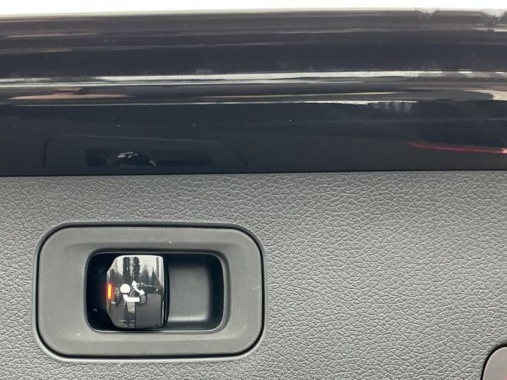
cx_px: 188
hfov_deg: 42.6
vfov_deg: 32.5
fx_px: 644
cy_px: 265
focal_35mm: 44
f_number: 1.8
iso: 80
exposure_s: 1/60
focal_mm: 3
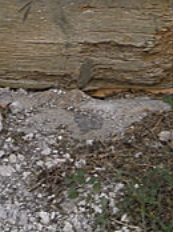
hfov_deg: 8.9
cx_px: 166
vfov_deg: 9.5
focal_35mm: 166
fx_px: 1109
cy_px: -444
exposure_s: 1/320
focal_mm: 17
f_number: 3.5
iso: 100
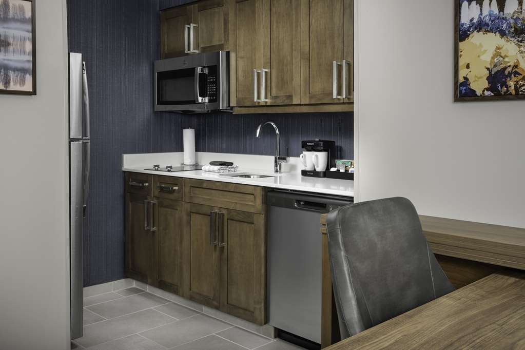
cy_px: 175
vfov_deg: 37.9
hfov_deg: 54.4
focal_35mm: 35
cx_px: 262
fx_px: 510
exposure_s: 1/250
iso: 400
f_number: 22
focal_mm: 35
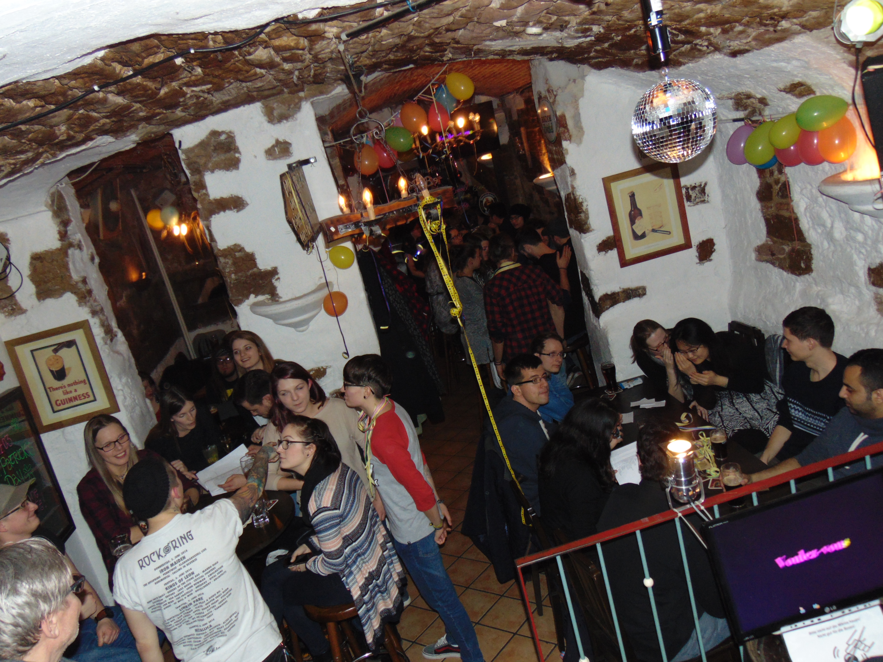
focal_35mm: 30
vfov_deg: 46.8
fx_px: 765
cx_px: 442
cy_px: 331
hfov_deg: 60.0
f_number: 3.1
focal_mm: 5.4
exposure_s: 1/8
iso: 200
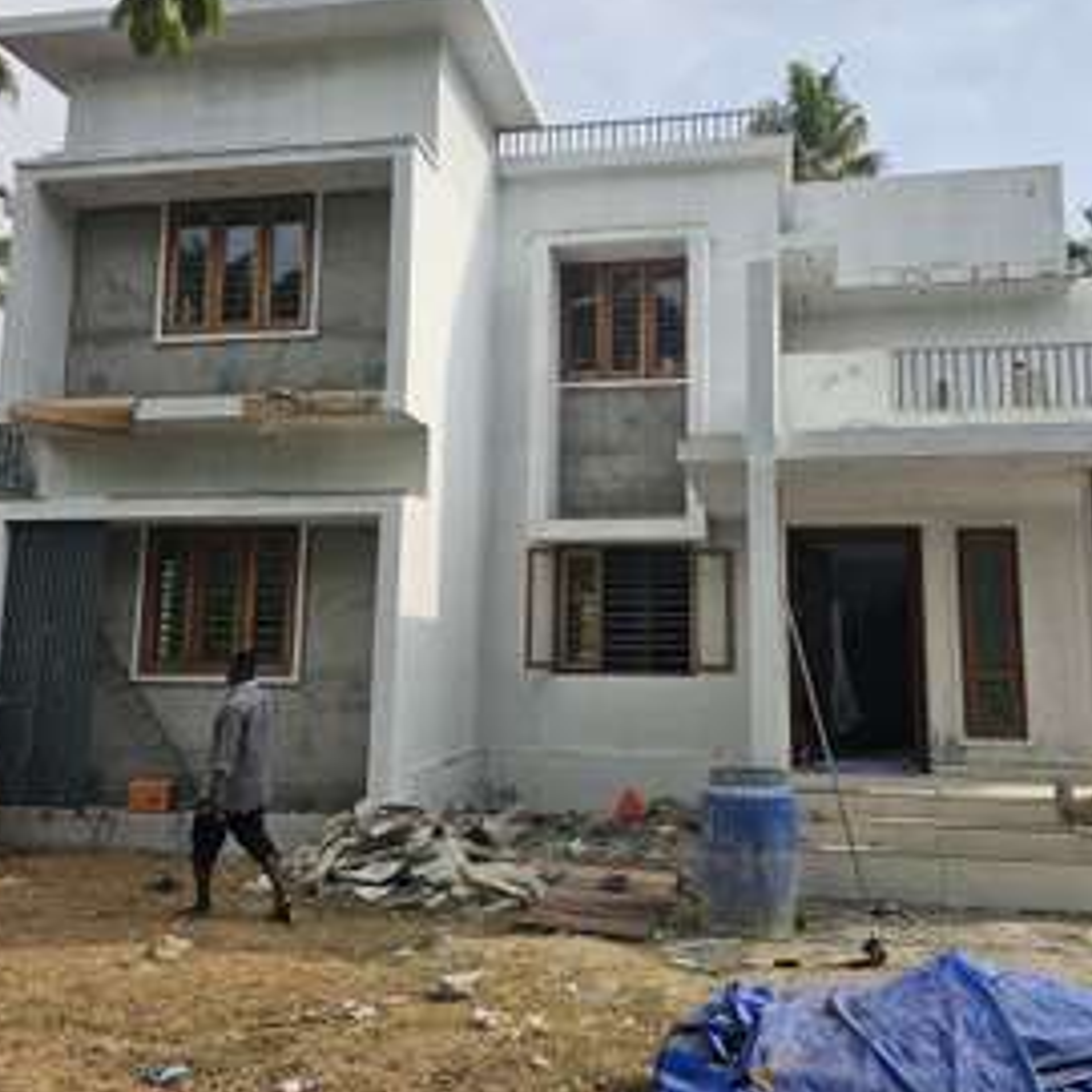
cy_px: 512
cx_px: 612
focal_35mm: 30
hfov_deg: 53.9
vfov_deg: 54.0
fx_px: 1071
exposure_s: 1/609
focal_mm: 6.3
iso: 10
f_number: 1.7
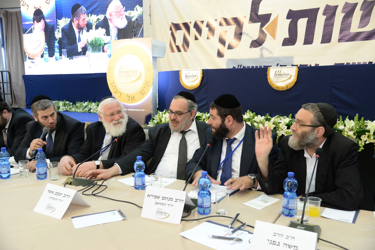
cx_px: 188
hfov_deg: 55.8
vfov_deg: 38.9
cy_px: 125
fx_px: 354
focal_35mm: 34
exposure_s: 1/60
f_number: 4.5
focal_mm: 34
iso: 1250
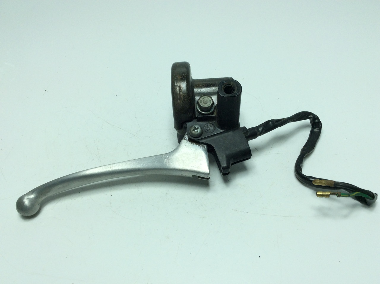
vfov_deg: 44.1
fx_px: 351
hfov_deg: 56.9
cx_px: 190
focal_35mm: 32
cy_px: 142
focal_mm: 3.3
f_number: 2.4
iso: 32
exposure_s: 1/590
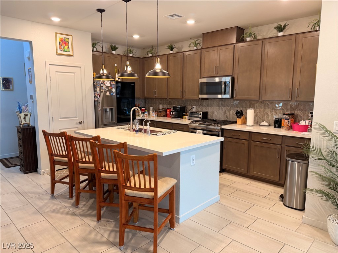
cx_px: 169
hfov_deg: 71.6
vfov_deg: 56.8
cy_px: 126
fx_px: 234
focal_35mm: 24
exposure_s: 1/60
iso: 125
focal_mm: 6.76
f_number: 1.78
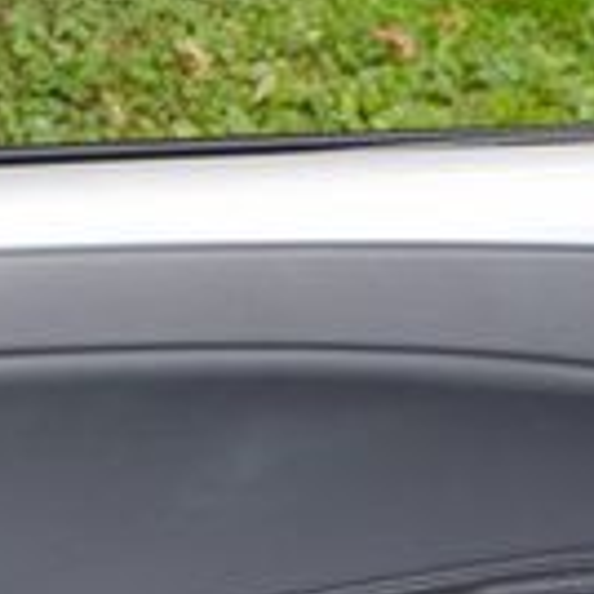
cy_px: 483
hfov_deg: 13.0
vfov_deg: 13.0
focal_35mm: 134
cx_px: 155
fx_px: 2601
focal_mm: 22
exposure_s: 1/160
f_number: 6.3
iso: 200
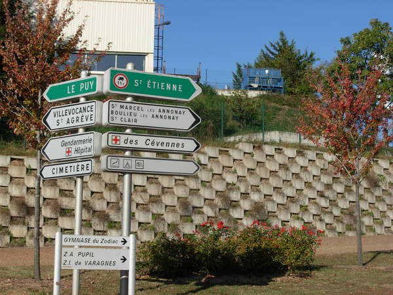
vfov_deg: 19.4
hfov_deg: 25.7
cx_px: 196
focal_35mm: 76
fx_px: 863
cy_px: 148
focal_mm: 12.5
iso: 79
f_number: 6.1
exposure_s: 1/512
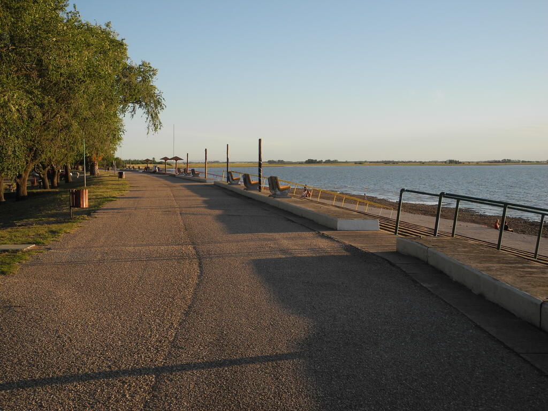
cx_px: 274
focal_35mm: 45
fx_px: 712
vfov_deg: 32.2
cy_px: 206
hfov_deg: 42.1
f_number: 3.2
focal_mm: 9.7
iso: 100
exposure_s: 1/800
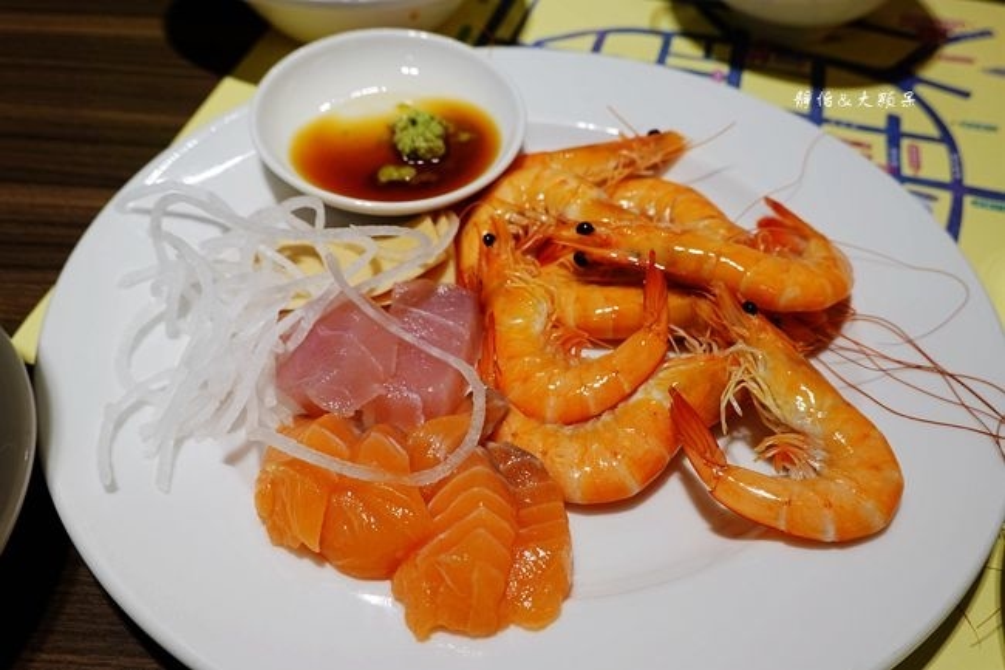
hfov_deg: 53.1
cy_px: 335
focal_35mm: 36
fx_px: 1005
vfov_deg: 36.9
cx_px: 502
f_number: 3.5
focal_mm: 13.29
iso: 125
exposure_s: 1/40
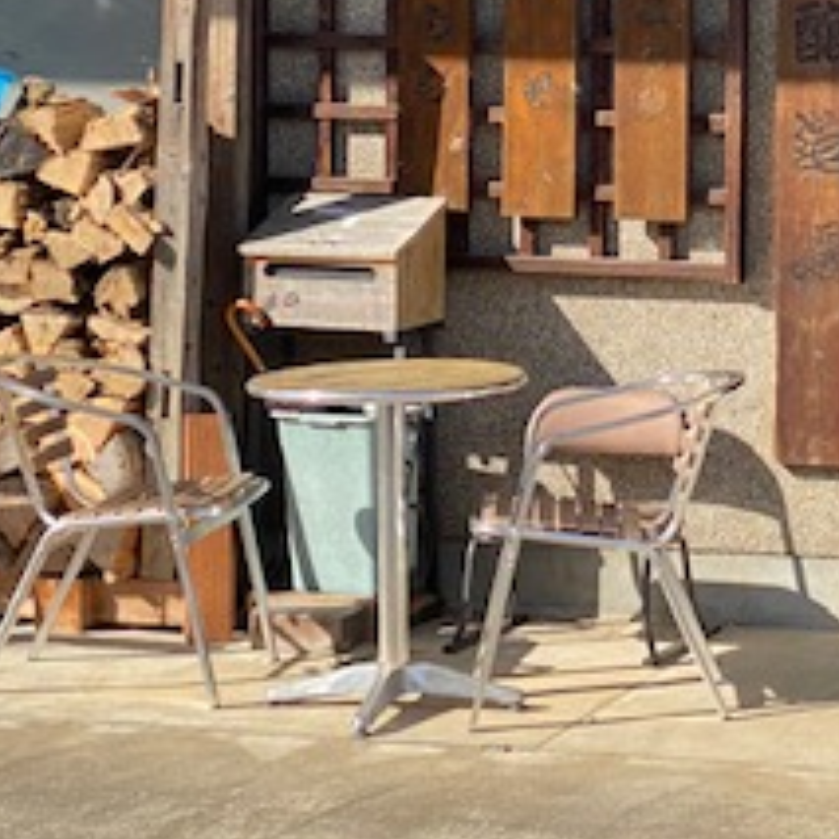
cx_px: 867
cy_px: 130
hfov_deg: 12.5
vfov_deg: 12.6
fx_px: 3784
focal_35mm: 138
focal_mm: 6
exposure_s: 1/826
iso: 20
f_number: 2
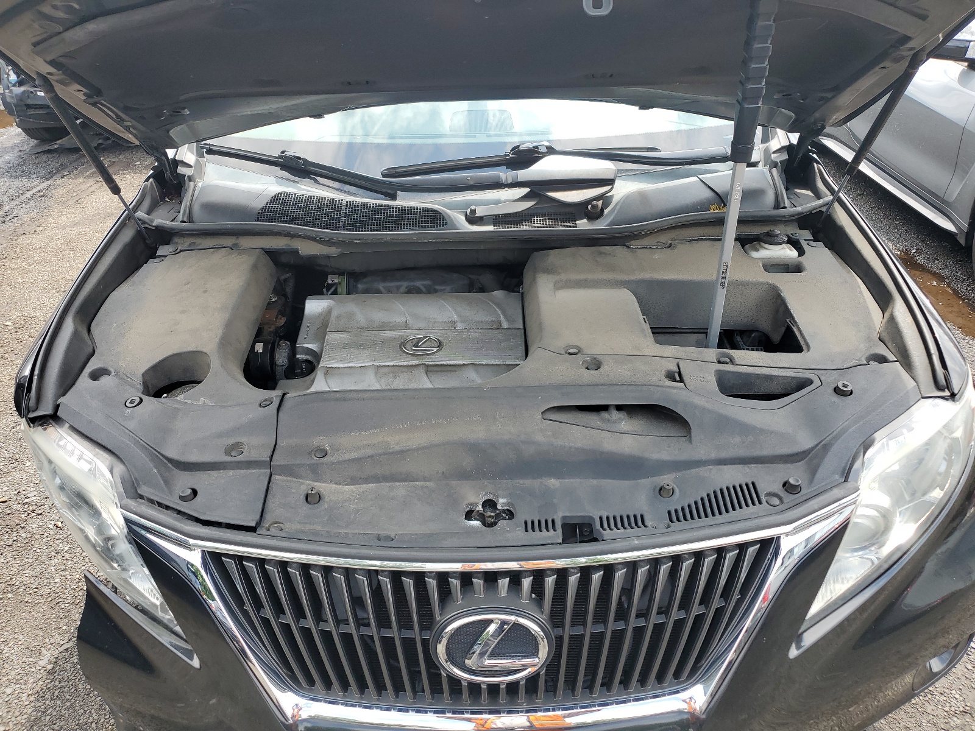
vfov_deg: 53.1
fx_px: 732
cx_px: 488
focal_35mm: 26
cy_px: 366
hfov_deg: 67.3
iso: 50
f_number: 1.5
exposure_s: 1/625
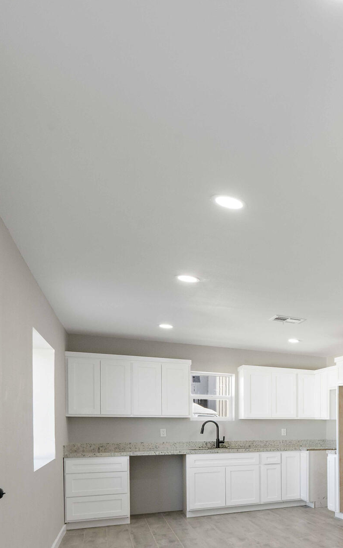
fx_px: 434
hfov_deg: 28.0
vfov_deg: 60.0
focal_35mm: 29
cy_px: 431
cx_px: 520
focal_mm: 12
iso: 640
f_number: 10
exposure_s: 1/25
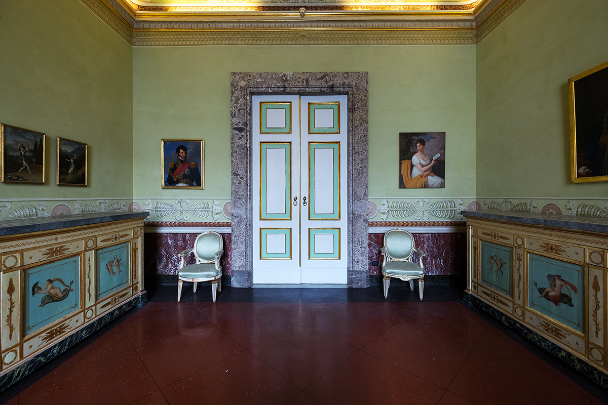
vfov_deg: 77.3
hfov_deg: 100.4
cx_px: 304
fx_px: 253
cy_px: 202
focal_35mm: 15
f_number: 4
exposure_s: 1/40
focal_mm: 10
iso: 800
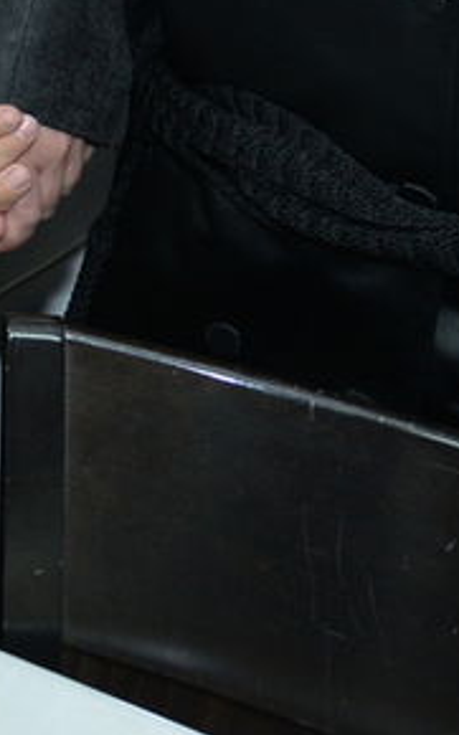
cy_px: -412
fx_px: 2364
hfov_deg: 10.1
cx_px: -527
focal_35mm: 118
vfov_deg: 16.0
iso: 800
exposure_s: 1/100
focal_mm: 24
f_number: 4
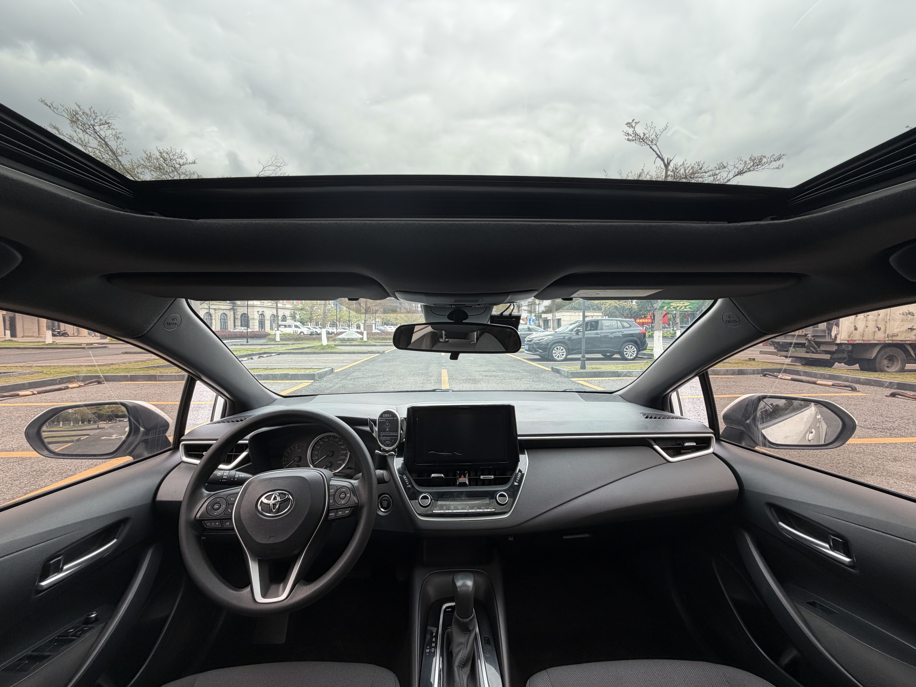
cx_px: 458
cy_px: 344
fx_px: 370
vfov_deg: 85.7
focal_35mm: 14
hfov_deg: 102.1
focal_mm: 2.22
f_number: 2.2
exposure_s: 1/140
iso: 40
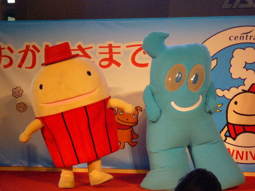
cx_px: 128
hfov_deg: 15.8
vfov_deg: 11.8
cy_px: 96
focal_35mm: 125
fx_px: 920
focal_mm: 22
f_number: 5.9
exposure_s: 1/100
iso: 400
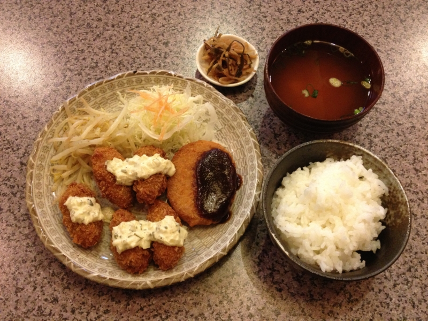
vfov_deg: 40.7
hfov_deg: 52.6
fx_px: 433
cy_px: 160
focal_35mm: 35
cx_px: 214
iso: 320
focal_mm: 4.28
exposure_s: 1/20
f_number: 2.4
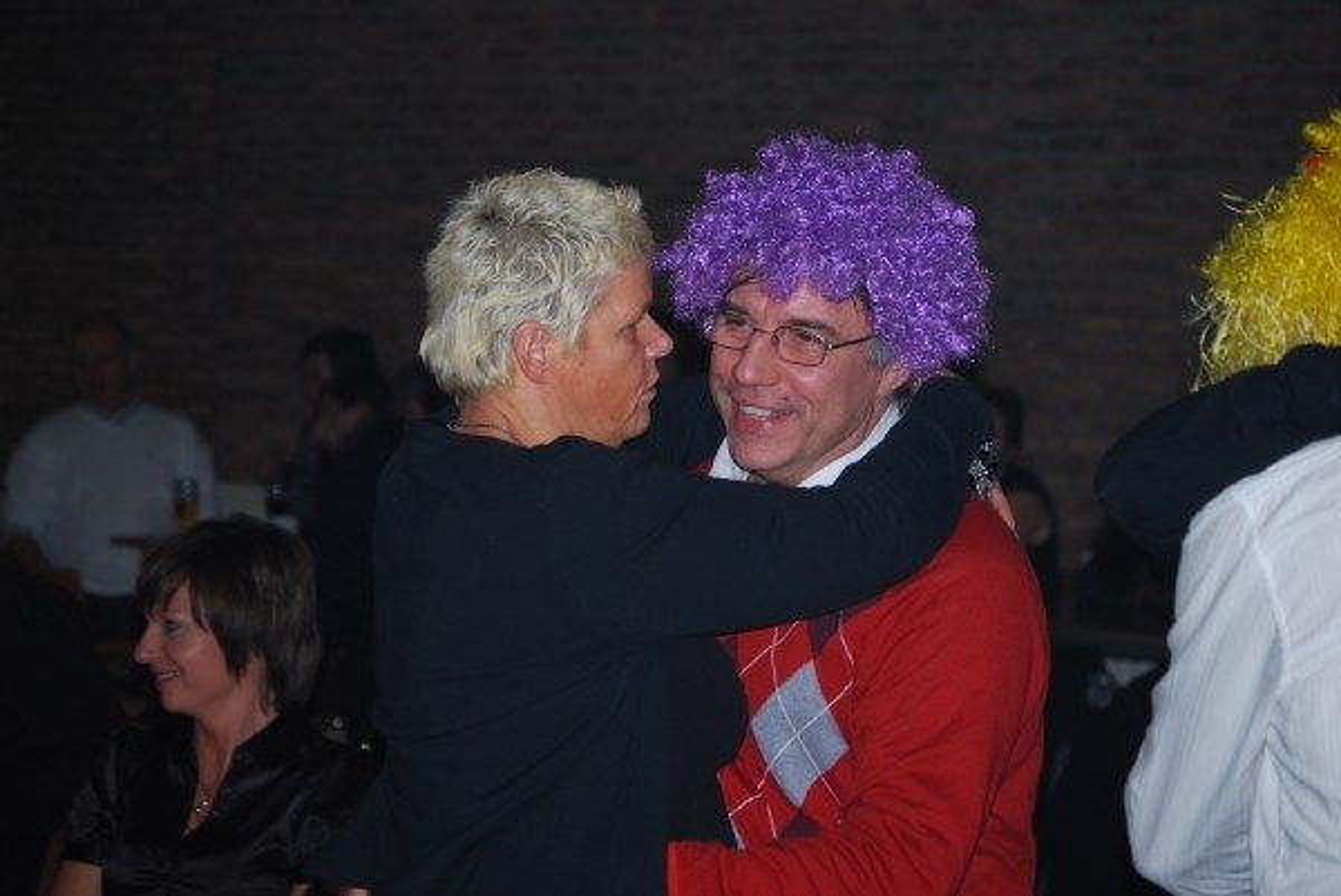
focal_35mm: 112
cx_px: 670
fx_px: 4194
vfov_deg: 12.2
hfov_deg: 18.2
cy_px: 448
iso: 250
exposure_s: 1/60
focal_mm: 75
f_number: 4.5
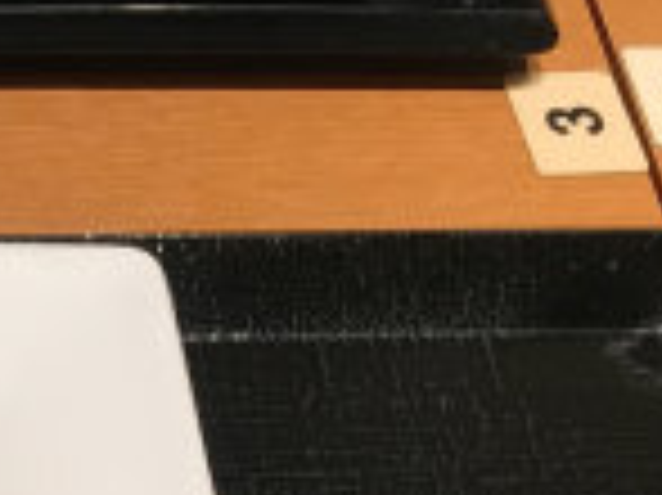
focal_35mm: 121
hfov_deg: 14.8
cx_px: -423
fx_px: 2312
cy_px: 1019
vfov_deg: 11.0
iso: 80
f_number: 2.2
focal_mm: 4.15
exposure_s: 1/30
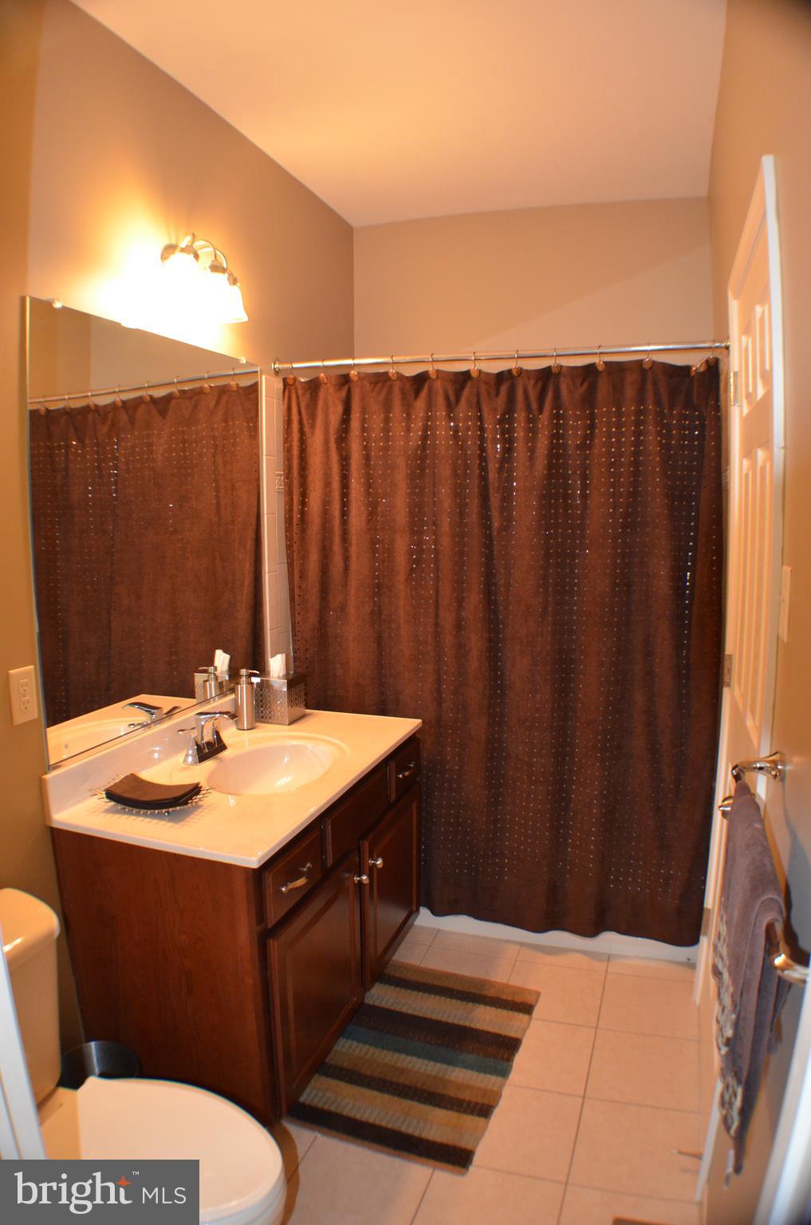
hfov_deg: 43.4
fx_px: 1019
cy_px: 612
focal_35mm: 30
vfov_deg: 62.0
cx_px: 406
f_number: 3.8
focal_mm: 20
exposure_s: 1/60
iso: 1600
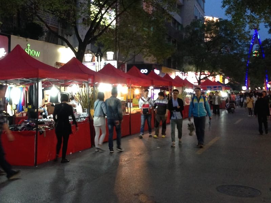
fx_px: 258
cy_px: 102
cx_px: 136
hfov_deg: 55.4
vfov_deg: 42.9
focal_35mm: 33
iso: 250
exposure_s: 1/20
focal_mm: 4.12
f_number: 2.4
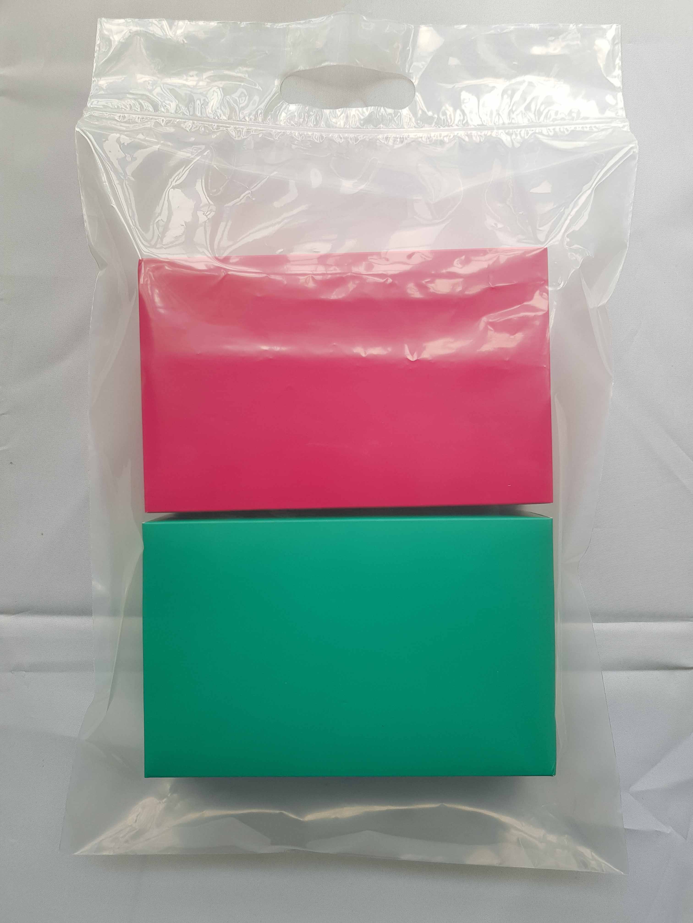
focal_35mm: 26
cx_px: 346
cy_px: 462
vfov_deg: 67.3
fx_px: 694
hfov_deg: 53.1
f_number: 1.7
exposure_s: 1/123
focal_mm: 4.3
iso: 40
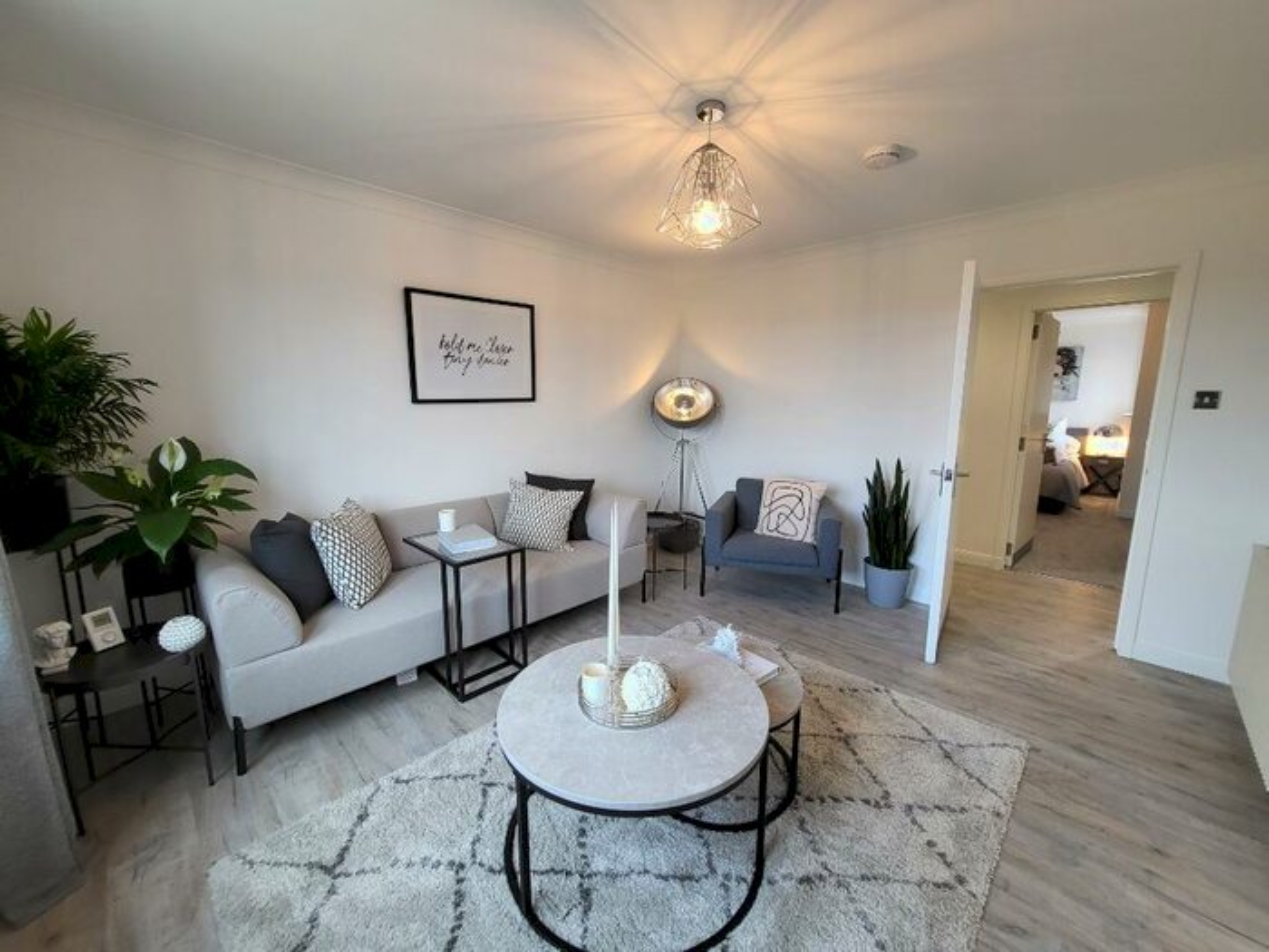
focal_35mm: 13
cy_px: 476
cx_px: 634
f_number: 2.2
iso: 80
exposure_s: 1/50
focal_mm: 1.74
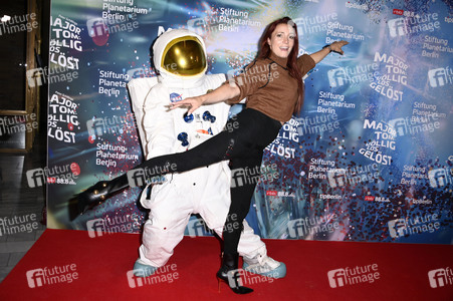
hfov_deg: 58.8
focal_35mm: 32
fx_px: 402
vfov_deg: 41.1
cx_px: 226
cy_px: 150
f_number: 5.6
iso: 500
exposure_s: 1/160
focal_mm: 32
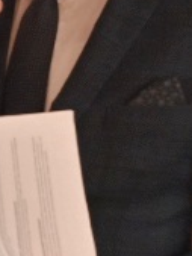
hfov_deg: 8.5
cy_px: 277
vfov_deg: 14.9
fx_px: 953
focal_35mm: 129
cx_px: -473
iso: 560
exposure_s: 1/60.2
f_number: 2.8
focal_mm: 14
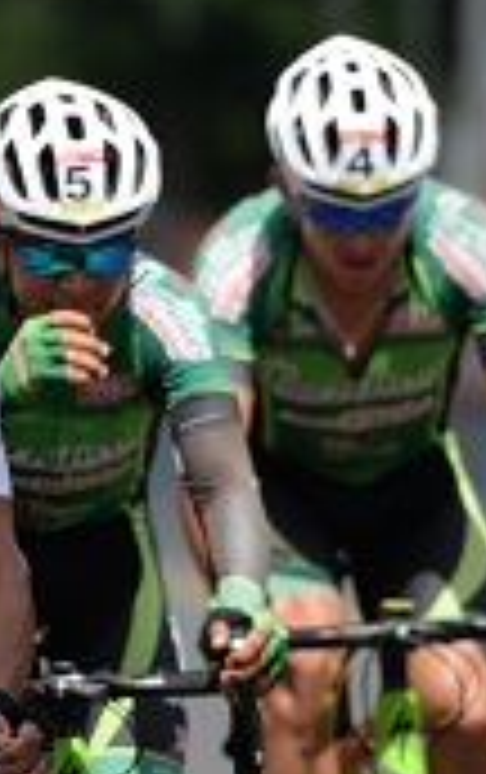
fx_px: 17510
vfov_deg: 2.5
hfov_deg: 1.6
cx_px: -284
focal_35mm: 829
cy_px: 515
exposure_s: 1/2000
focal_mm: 200
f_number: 3.2
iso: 160
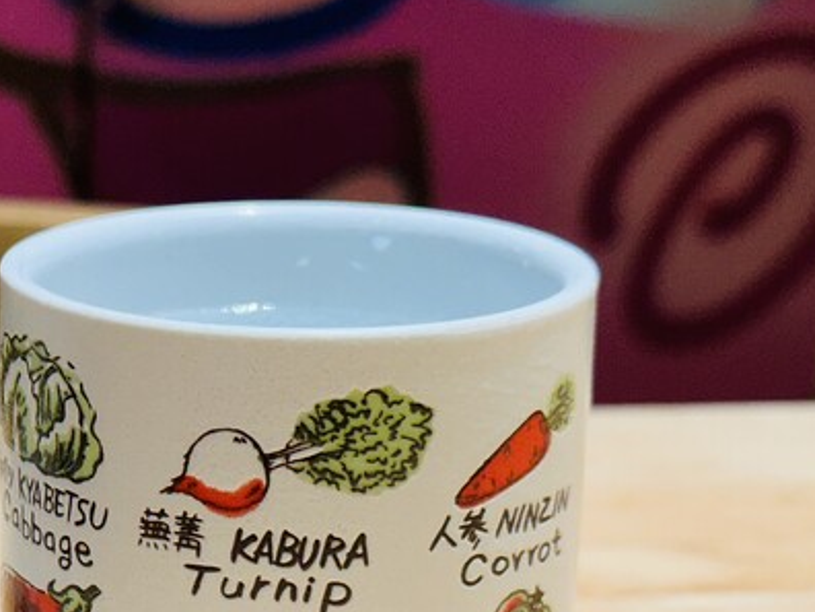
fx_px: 2425
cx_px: -31
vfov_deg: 14.2
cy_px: 549
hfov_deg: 18.5
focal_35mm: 103
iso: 125
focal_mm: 6.86
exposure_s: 1/120
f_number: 1.78
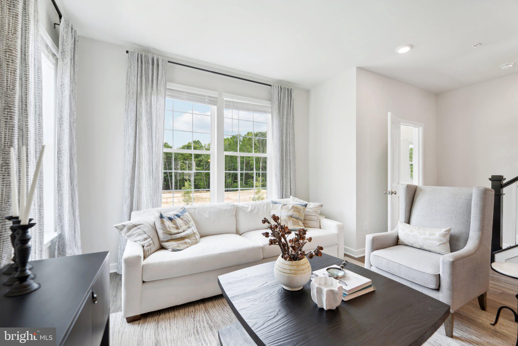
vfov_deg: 81.2
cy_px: 173
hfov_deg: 104.2
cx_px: 259
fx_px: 201
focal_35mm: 14
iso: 200
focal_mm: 14
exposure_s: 1/20
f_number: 7.1
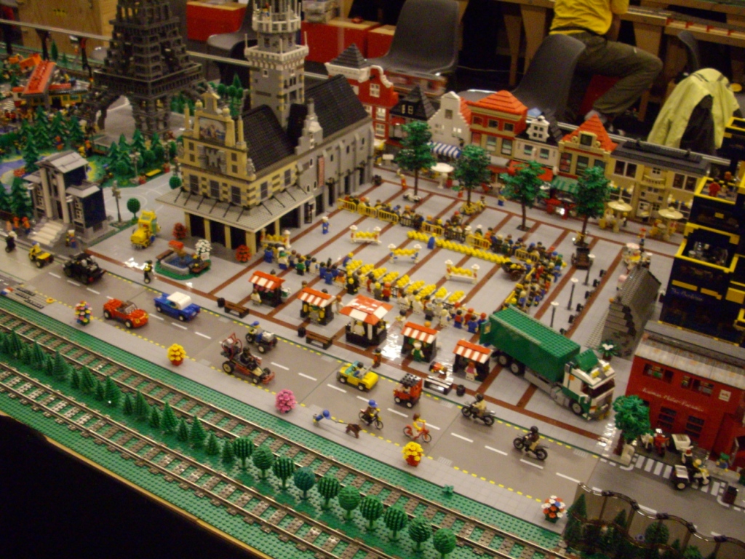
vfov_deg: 38.7
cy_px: 280
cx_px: 372
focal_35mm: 37
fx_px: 796
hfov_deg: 50.1
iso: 400
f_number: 2.8
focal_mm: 6.2
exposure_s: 1/15
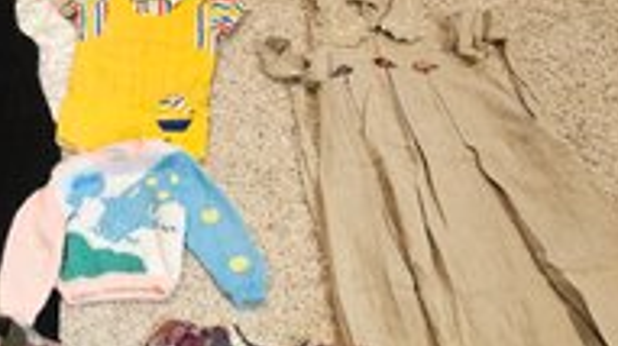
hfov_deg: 42.1
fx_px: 737
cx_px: 73
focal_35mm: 45
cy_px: 354
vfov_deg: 25.1
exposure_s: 1/60
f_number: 1.8
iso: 640
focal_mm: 5.4
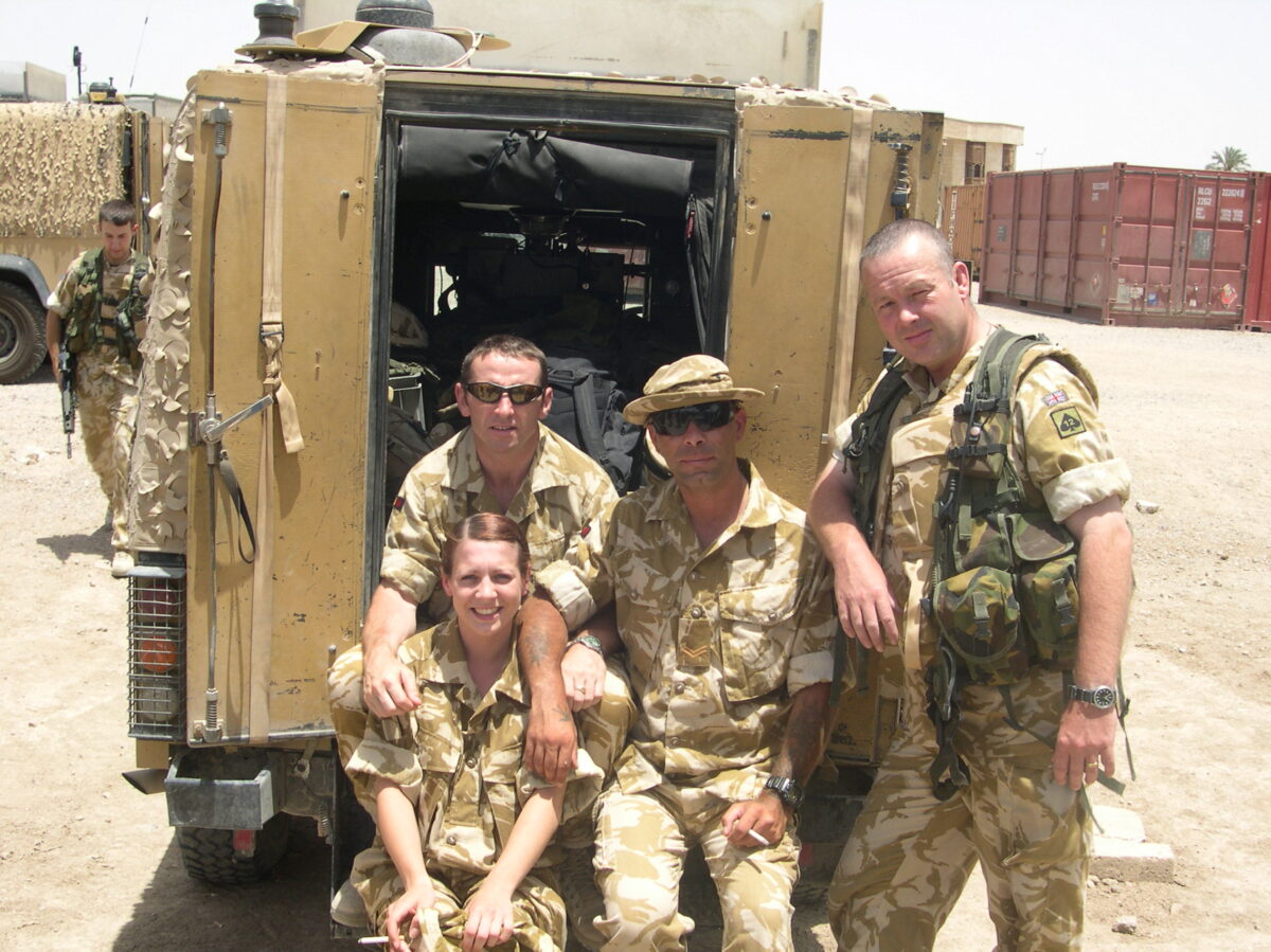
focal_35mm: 38
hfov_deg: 49.0
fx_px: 1395
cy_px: 476
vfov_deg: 37.7
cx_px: 636
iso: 100
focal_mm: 8
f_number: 7.6
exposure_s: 1/111
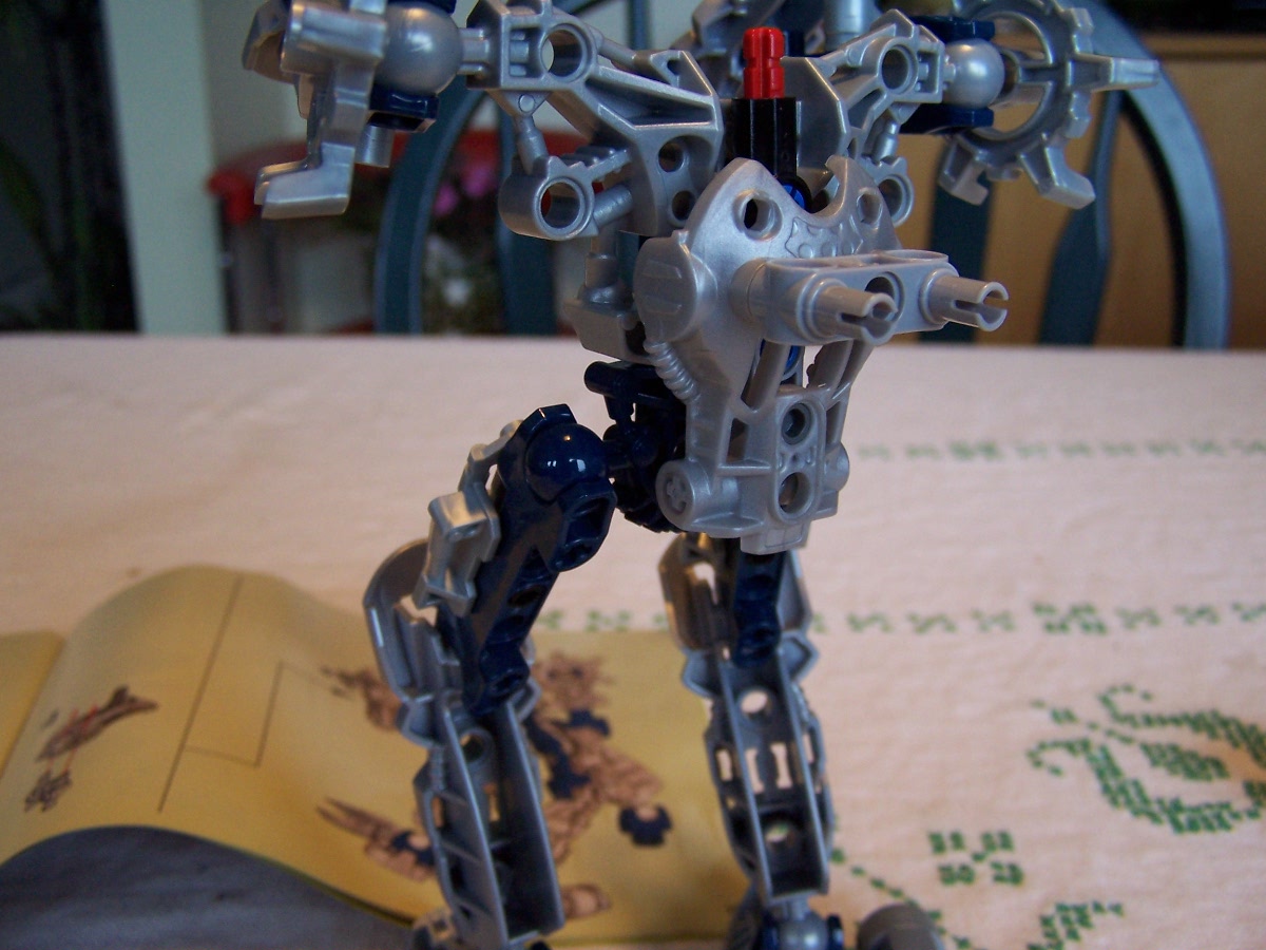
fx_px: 1390
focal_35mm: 38
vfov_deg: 37.7
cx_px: 633
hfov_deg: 49.0
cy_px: 475
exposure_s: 1/30
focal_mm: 6.3
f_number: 2.8
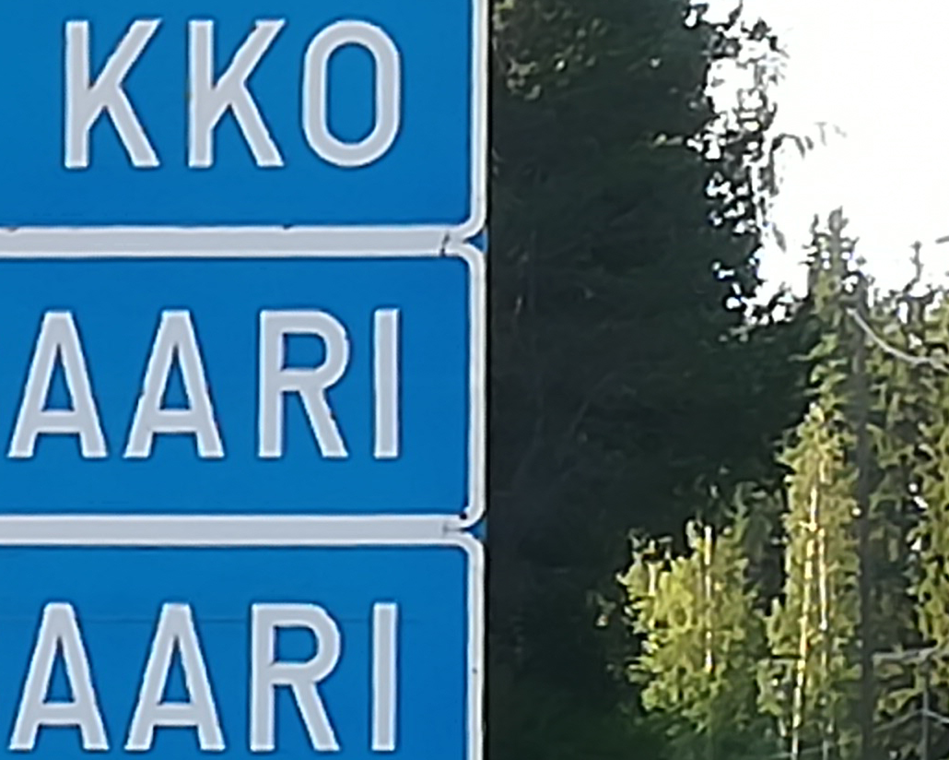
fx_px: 7499
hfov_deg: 7.1
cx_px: -704
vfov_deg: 5.8
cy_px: 732
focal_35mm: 267
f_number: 2.2
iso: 50
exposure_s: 1/211
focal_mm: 3.83
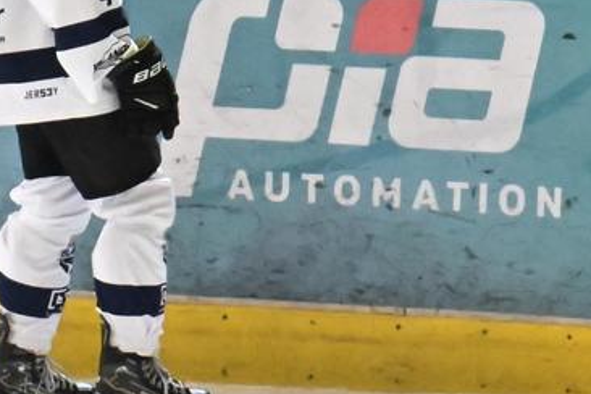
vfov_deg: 0.9
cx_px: 1072
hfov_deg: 1.3
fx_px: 25838
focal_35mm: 1574
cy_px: -161
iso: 3200
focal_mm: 200
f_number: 2.8
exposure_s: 1/1000
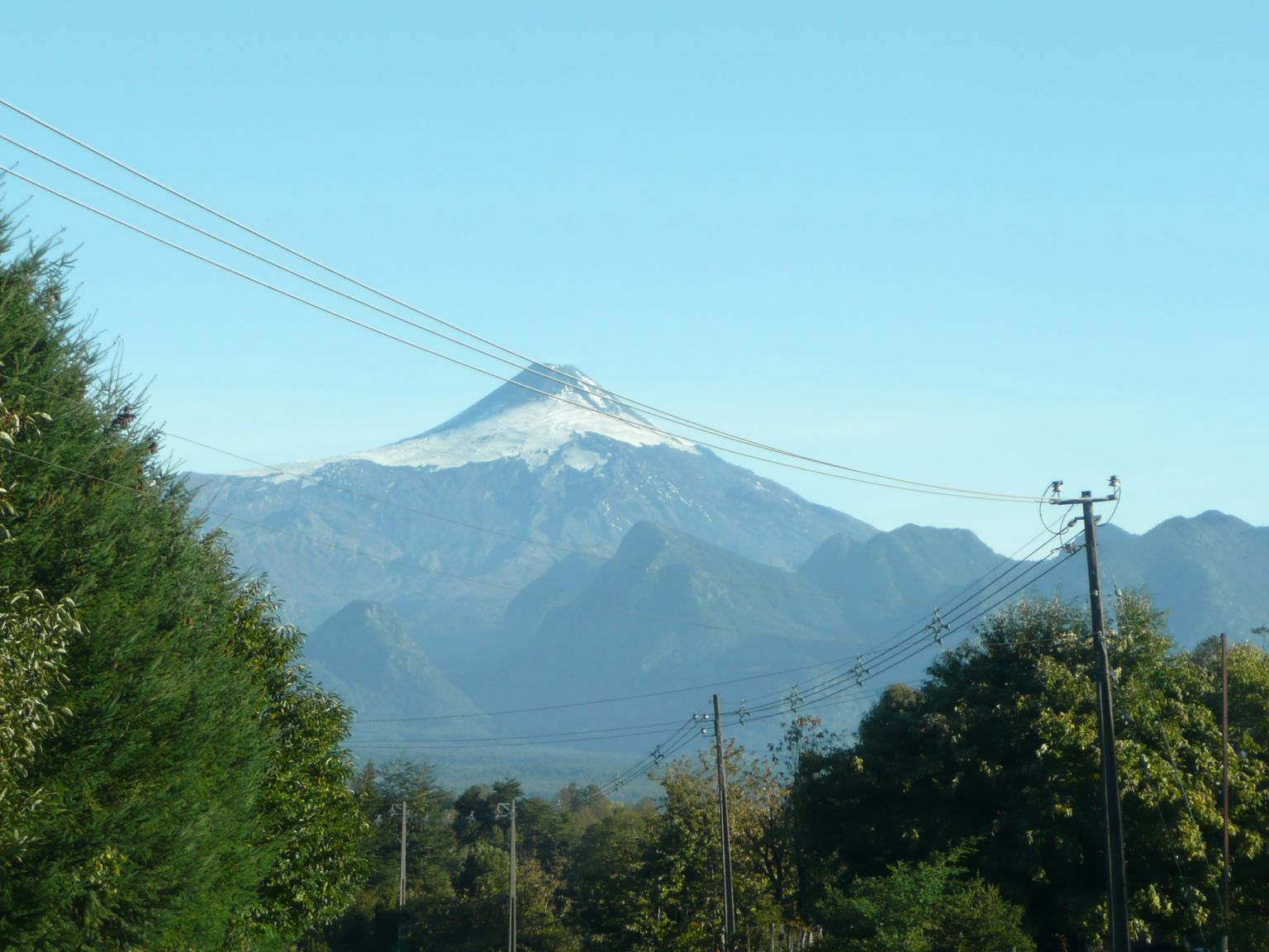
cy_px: 476
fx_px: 3923
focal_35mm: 107
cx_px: 634
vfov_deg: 13.8
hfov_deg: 18.4
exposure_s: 1/250
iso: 100
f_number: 4.7
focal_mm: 14.7
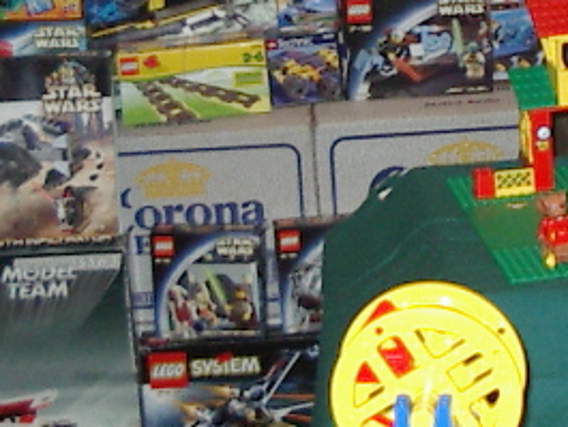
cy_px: 6
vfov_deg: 10.0
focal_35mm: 147
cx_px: 508
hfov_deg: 13.3
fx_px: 2413
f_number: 2.6
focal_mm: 5.8
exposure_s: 1/60
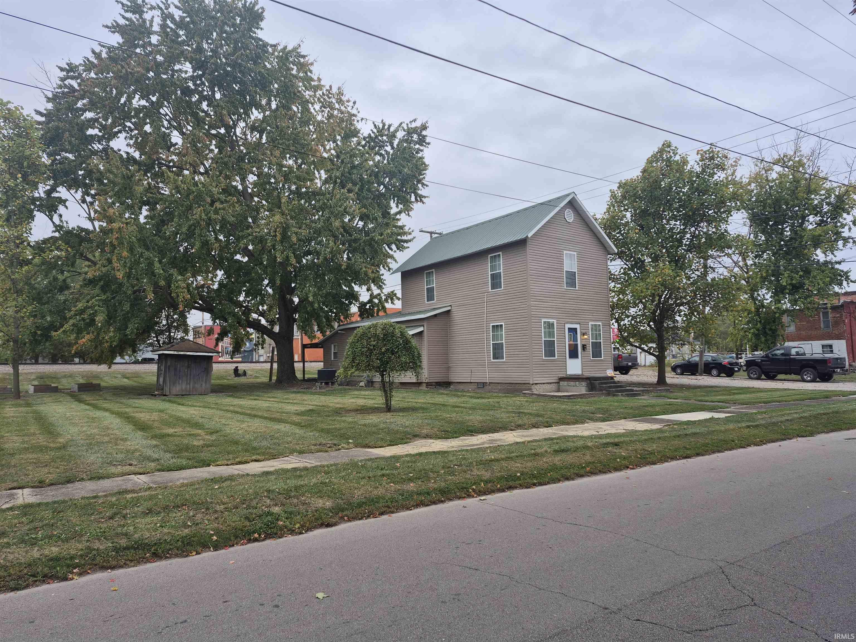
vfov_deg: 58.9
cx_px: 428
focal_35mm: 23
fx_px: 569
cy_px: 321
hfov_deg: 73.9
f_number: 1.8
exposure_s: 1/273
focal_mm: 5.4
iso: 25
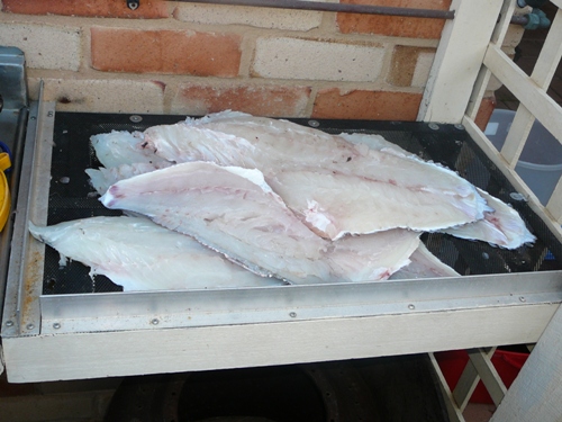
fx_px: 666
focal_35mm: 41
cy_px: 211
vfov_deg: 35.1
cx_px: 281
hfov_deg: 45.8
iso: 80
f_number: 3.1
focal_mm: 6.1
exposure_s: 1/100
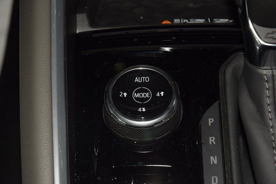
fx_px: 805
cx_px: 138
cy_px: 92
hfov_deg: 19.5
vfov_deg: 13.0
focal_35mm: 105
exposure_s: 1/125
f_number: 8
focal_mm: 70
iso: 100
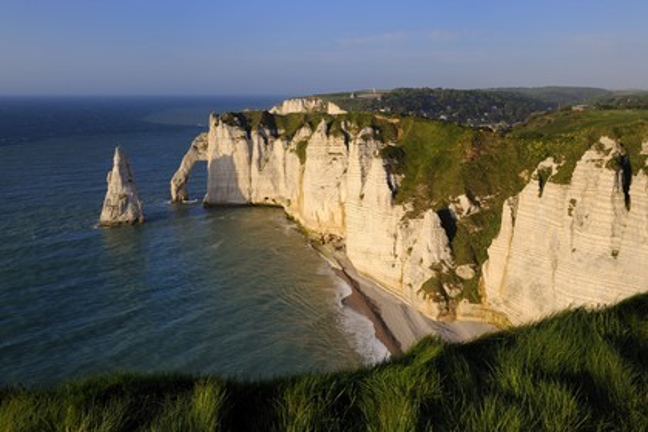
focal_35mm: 32
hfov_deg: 58.7
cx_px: 324
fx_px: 576
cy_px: 216
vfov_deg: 41.1
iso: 200
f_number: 10
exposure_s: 1/160
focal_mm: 32
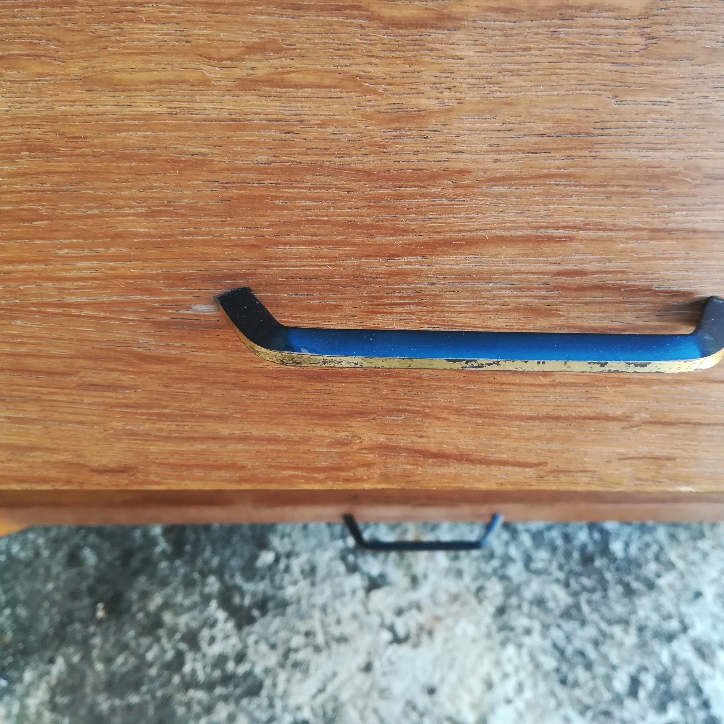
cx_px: 410
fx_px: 734
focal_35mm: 31
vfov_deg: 52.5
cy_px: 359
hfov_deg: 52.4
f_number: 2.2
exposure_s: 1/33.3
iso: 80
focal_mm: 3.83
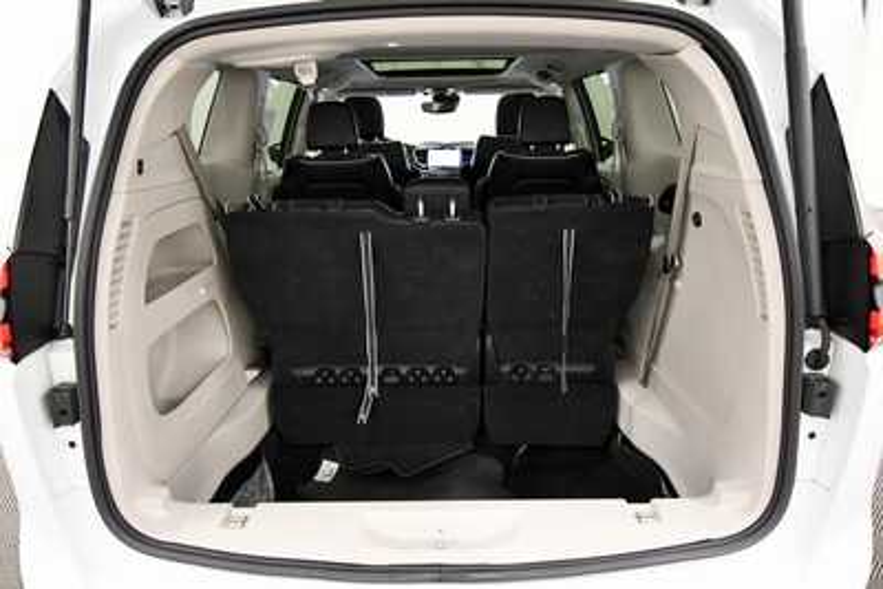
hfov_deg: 73.7
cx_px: 442
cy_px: 294
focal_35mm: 24
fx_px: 589
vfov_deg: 53.2
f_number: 5.3
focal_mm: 16
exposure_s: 1/125
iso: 3200
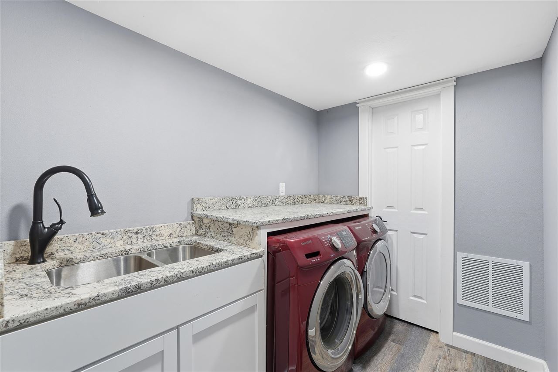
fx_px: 248
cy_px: 186
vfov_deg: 73.7
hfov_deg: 96.7
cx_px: 279
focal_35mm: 16
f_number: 9
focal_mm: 16
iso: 250
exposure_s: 1/60
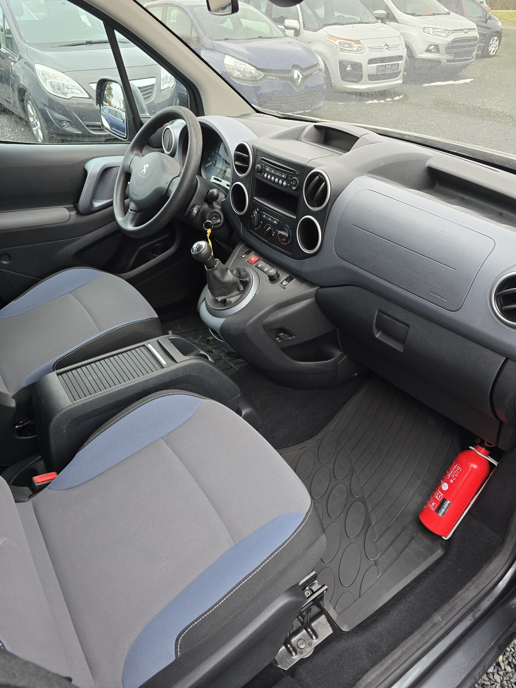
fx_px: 457
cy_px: 344
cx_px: 258
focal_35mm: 23
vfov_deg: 73.9
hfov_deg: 58.9
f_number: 1.7
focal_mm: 6.3
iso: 125
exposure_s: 1/180
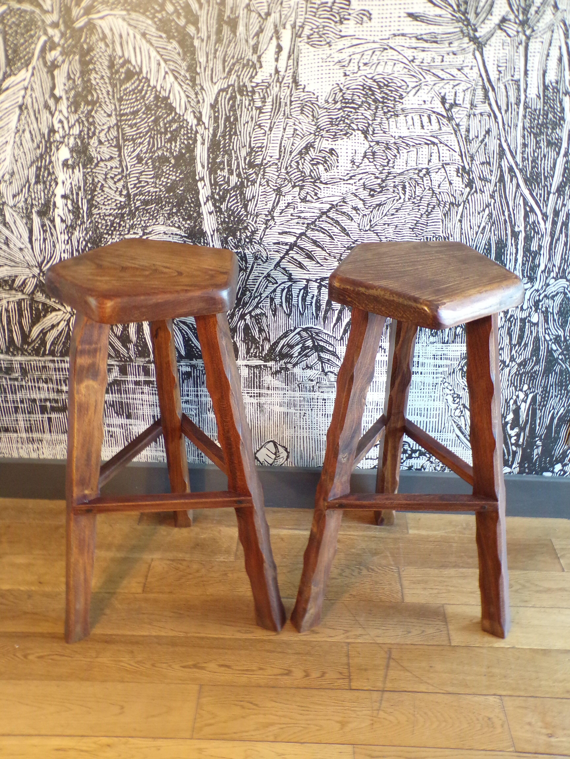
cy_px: 380
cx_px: 285
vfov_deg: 56.8
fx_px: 703
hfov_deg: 44.2
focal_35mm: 32
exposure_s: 1/17
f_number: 3.2
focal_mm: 5.8
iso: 306
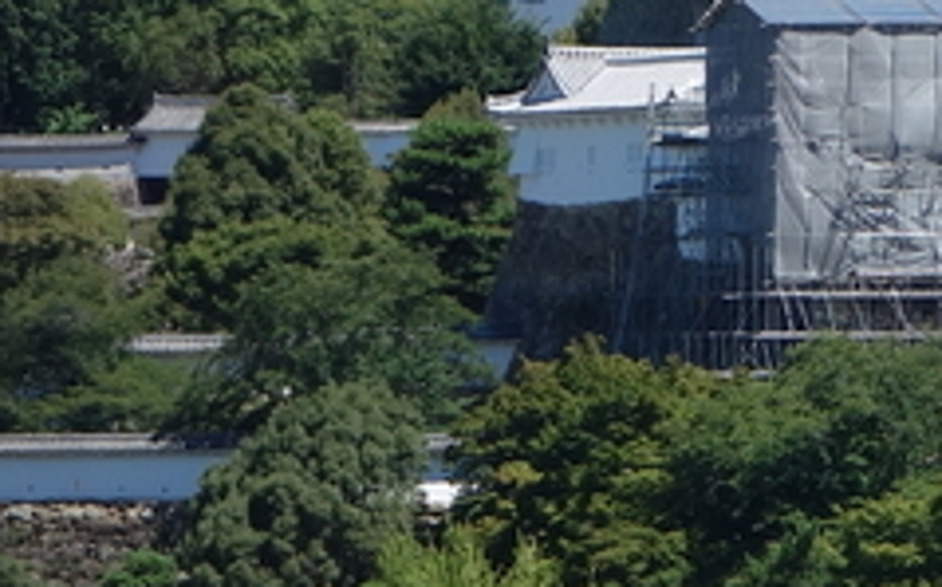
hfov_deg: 4.1
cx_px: 2014
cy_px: -20
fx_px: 13135
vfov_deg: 2.6
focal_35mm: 512
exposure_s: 1/500
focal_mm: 37.1
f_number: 5.6
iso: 125
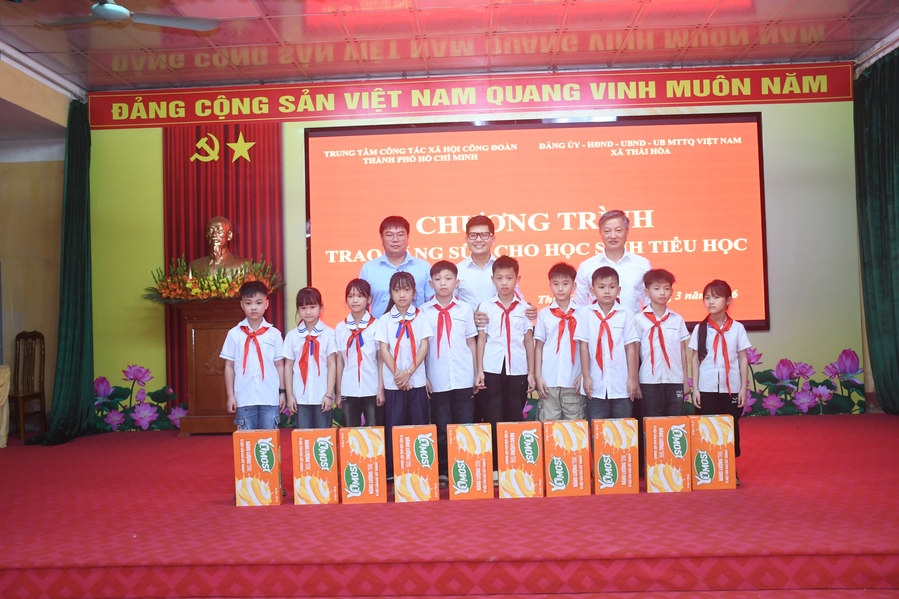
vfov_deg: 40.0
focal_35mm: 33
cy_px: 300
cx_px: 450
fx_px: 824
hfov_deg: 57.2
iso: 1250
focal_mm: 22
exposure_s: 1/100
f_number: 3.5
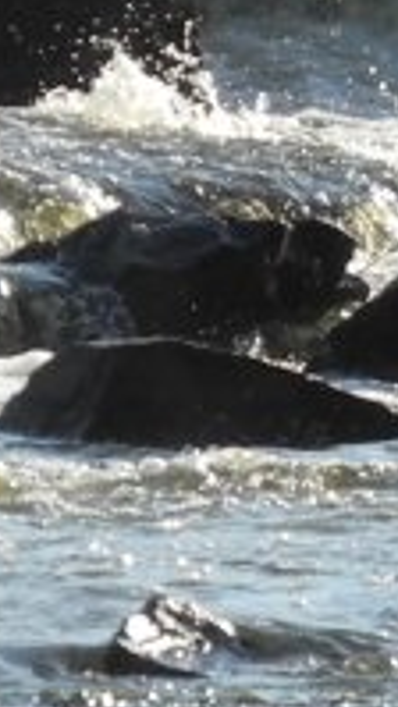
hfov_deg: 1.8
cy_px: 355
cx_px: 828
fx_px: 12940
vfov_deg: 3.1
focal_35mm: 690
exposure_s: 1/714
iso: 100
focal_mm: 22.5
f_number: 4.5
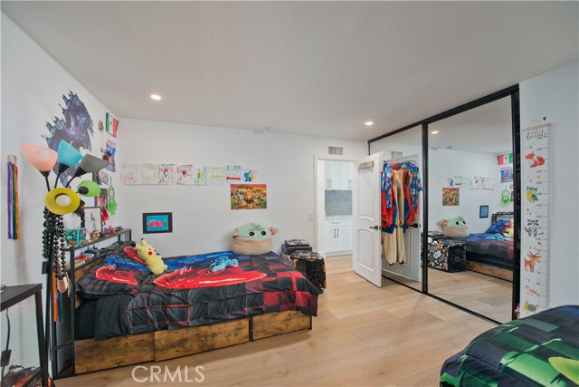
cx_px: 290
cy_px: 194
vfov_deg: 81.2
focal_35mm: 14
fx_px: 225
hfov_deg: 104.2
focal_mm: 14
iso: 400
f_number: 5.6
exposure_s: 1/8
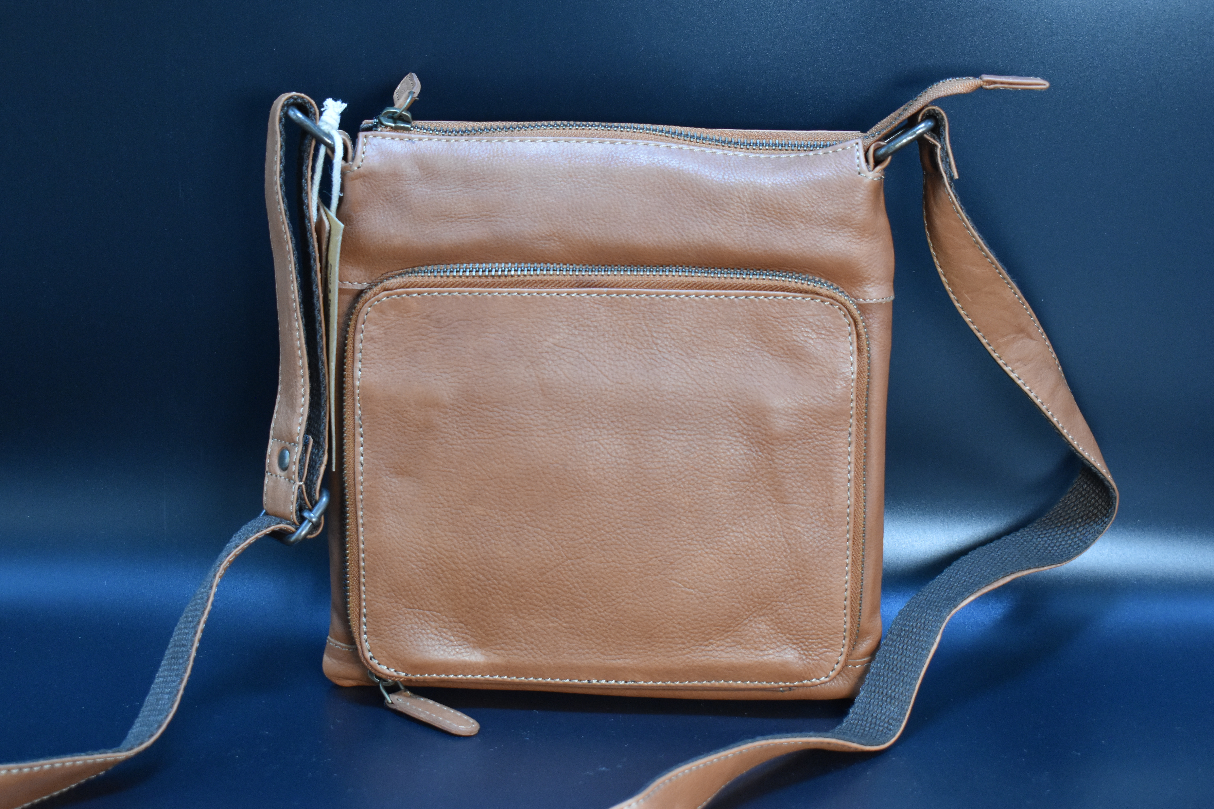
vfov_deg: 22.6
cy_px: 404
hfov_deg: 33.4
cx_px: 607
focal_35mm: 60
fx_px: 2023
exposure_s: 1/60
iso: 2000
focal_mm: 40
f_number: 5
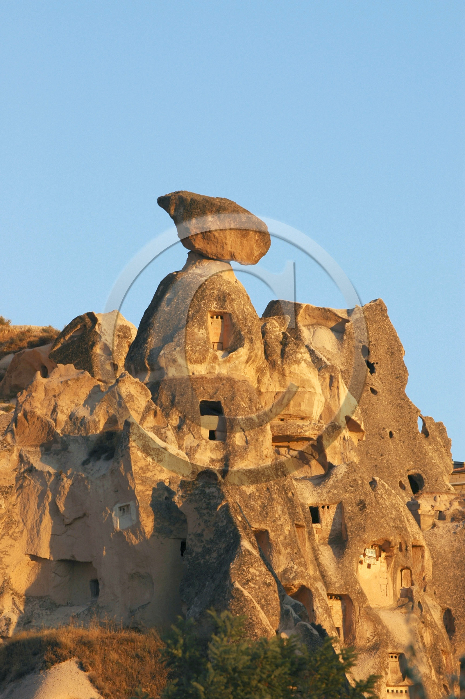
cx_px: 232
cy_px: 350
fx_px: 5822
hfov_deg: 4.6
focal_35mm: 300
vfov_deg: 6.9
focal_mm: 200
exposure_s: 1/200
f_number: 5.6
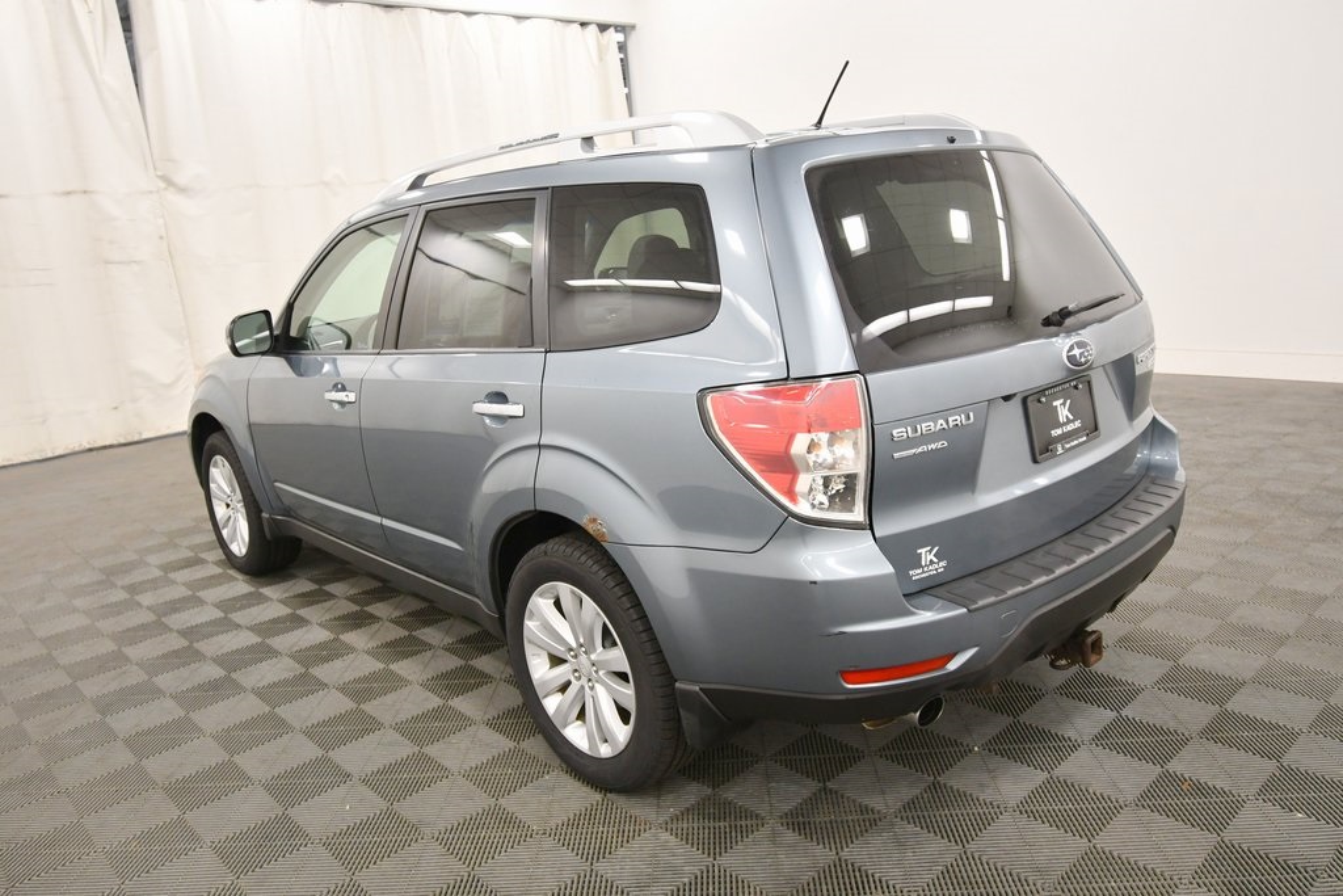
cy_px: 448
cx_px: 672
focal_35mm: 27
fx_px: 1007
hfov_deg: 67.4
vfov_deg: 47.9
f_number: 5.3
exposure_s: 1/125
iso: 1100
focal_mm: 18
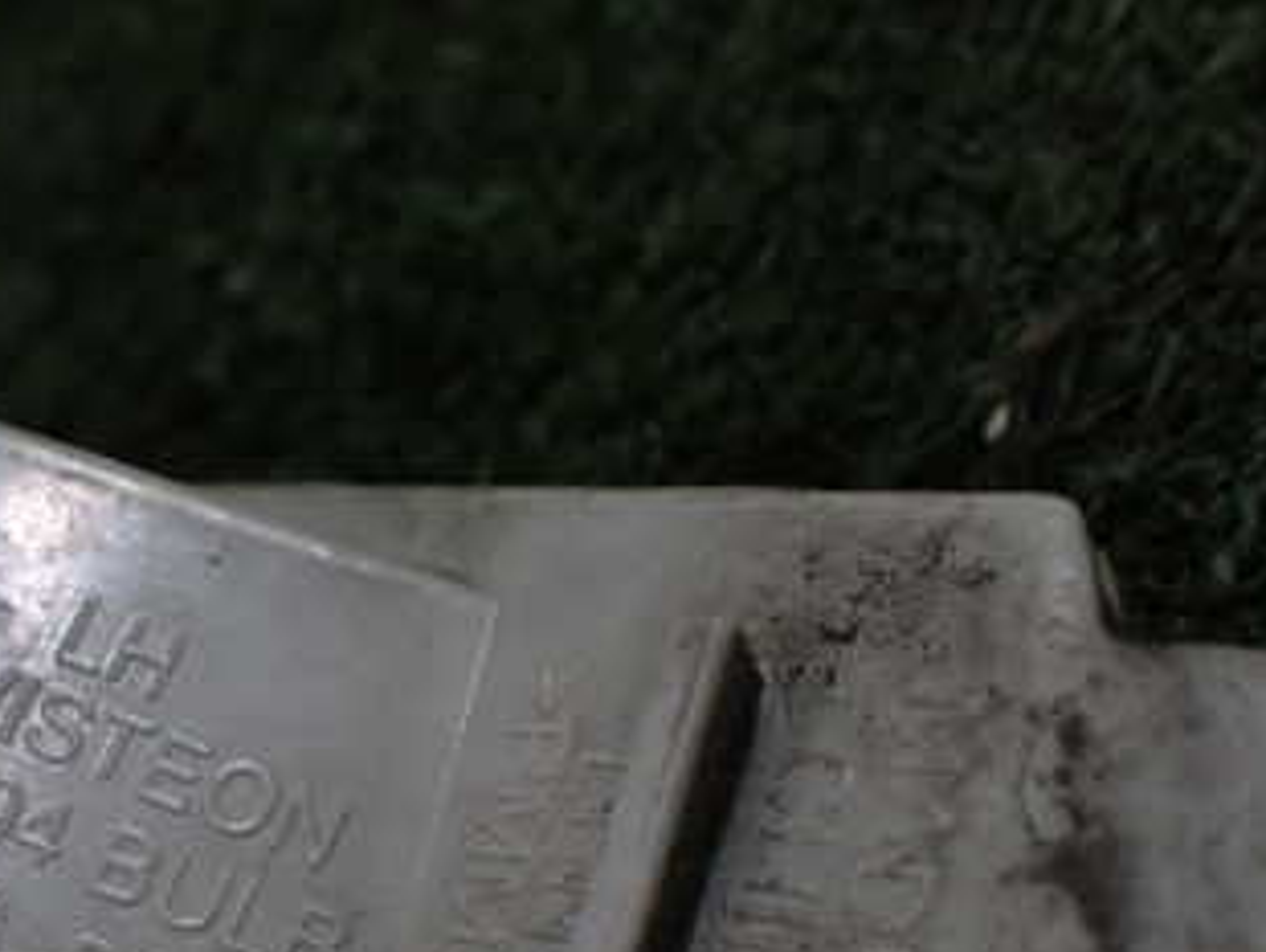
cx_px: 319
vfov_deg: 24.4
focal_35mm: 58
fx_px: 2123
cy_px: 883
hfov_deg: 32.6
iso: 200
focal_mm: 5.4
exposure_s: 1/125
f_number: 2.3
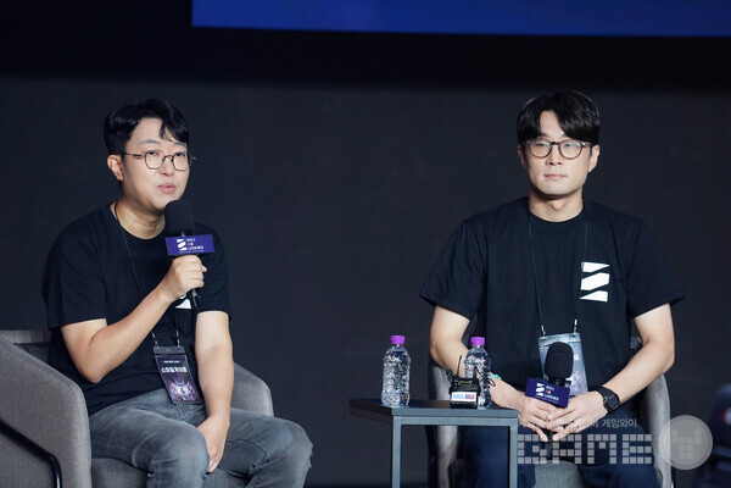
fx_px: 7350
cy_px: 244
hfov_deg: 5.7
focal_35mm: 362
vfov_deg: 3.8
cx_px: 366
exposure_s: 1/60
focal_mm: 362
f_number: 6.3
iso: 2000
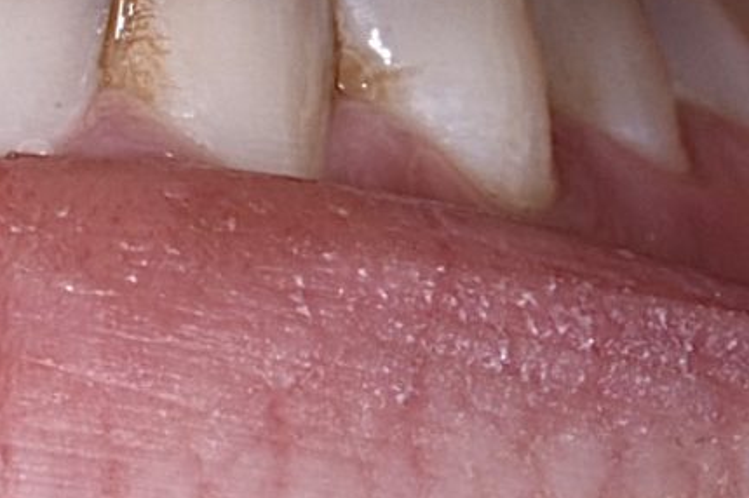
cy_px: -134
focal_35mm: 386
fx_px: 8014
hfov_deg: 5.3
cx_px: -347
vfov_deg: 3.6
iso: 200
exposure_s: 1/60
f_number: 36
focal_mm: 85
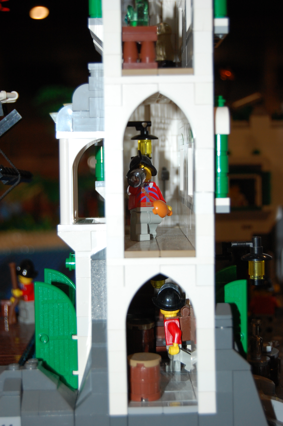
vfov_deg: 29.3
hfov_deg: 19.7
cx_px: 142
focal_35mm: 69
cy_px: 213
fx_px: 815
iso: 400
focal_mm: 46
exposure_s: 1/60
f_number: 5.3
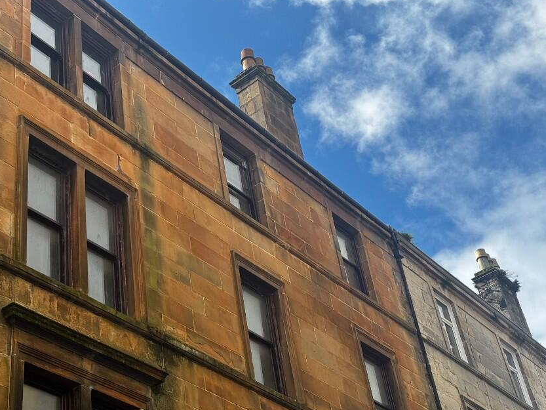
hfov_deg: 32.6
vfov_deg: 24.8
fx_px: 931
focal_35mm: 59
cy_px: 233
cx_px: 213
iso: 64
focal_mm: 6.76
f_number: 1.78
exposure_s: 1/2045
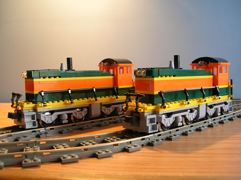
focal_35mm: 36
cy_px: 90
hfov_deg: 51.4
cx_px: 120
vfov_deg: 39.6
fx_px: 250
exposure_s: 1/8.4
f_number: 2.7
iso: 50
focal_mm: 6
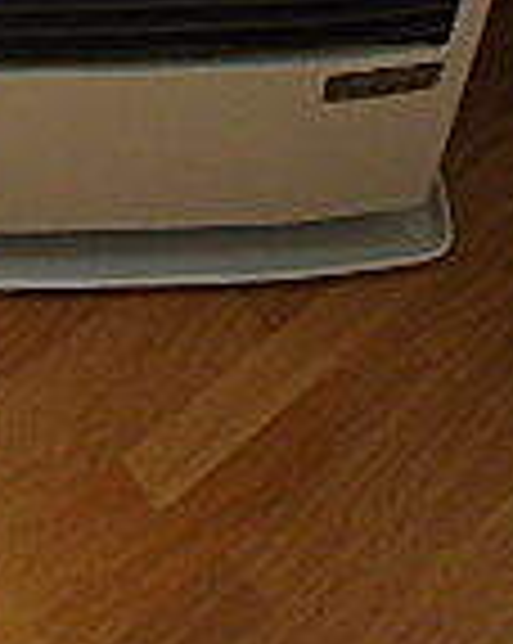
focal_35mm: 92
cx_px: 4
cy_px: -419
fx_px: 1750
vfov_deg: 17.8
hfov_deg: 16.4
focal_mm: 3.7
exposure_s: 1/125
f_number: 3.5
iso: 125
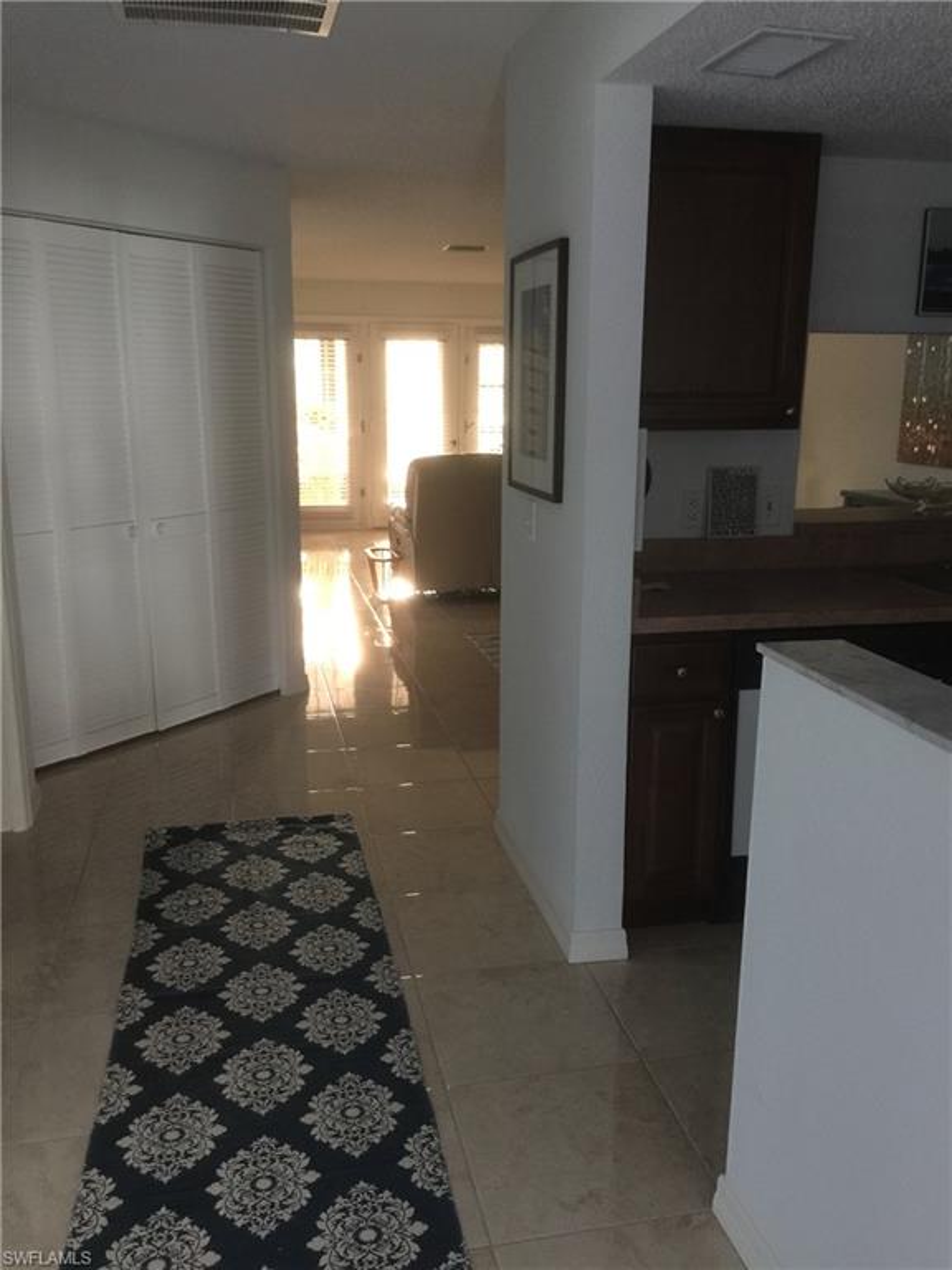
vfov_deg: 61.7
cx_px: 476
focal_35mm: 29
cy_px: 635
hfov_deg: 48.2
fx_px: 1063
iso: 100
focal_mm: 4.15
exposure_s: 1/4
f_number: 2.2
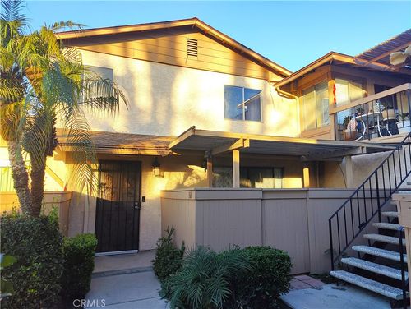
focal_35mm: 23
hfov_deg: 73.9
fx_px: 273
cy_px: 154
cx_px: 206
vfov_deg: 59.0
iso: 50
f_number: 1.8
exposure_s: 1/854
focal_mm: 6.06
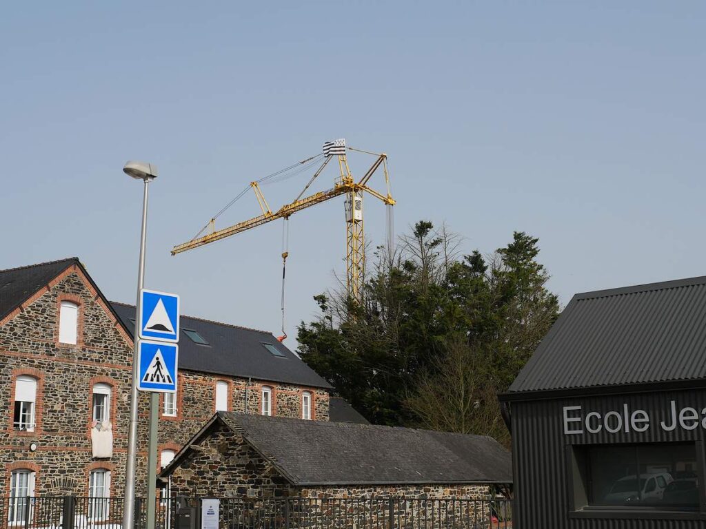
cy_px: 264
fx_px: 1020
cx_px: 353
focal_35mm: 50
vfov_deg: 29.1
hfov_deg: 38.2
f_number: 5
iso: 200
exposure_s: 1/1600
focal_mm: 25
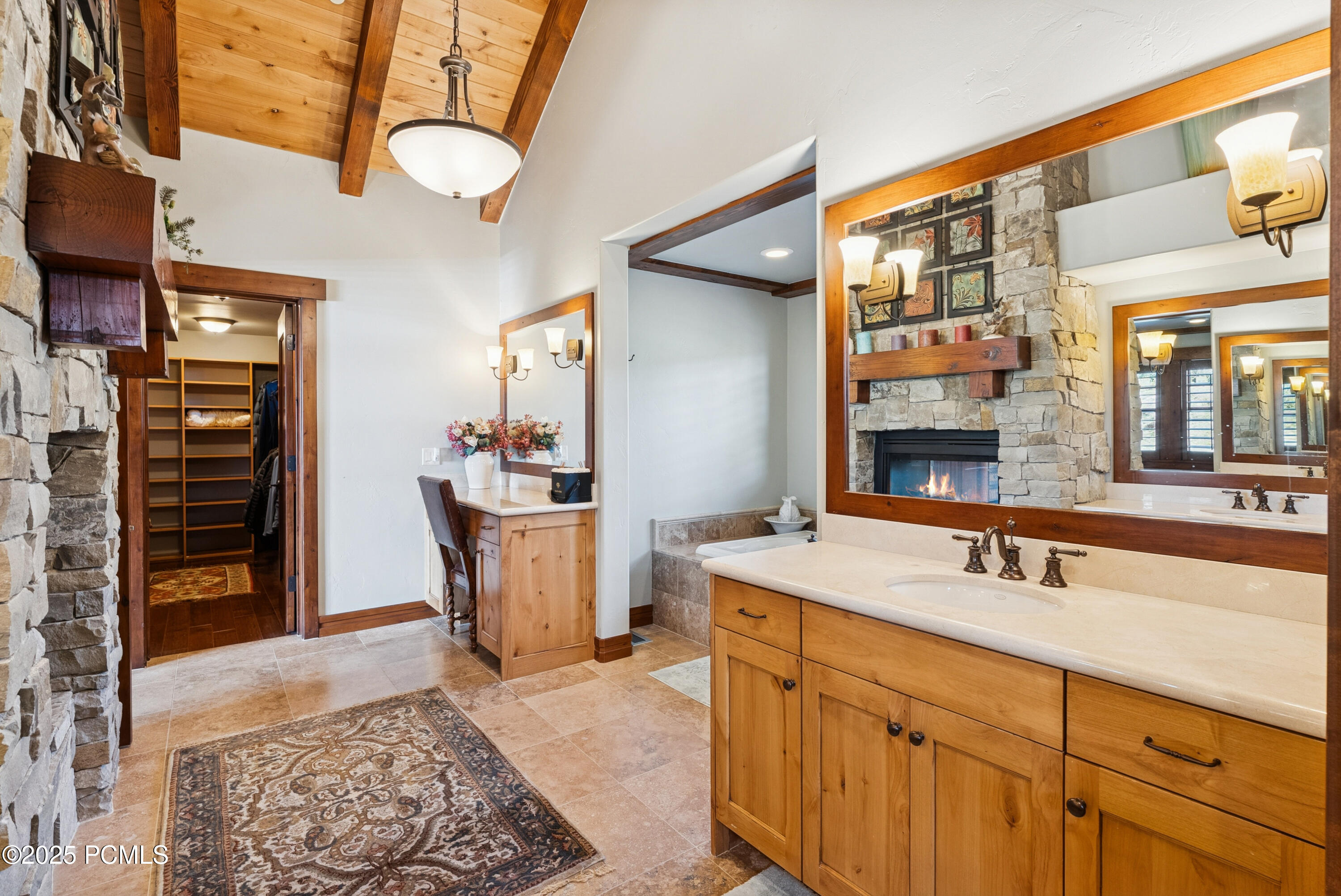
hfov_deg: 93.6
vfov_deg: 70.8
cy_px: 448
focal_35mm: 17
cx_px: 670
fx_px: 630
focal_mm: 16.9
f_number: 8
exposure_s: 1/13
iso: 640
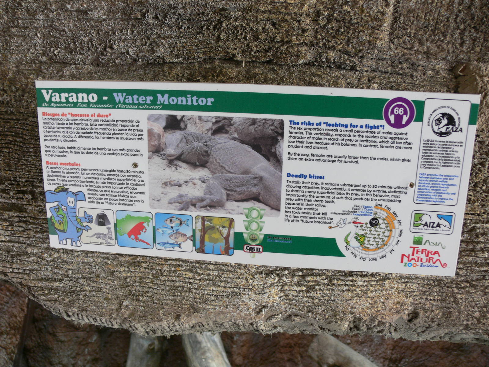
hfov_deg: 52.6
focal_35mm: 35
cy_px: 184
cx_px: 244
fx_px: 494
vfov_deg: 40.7
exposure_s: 1/30
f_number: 2.8
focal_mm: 7.4
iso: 80
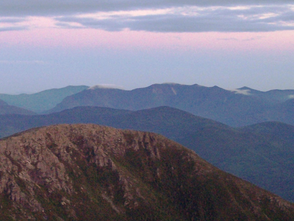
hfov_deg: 17.7
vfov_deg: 13.5
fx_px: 934
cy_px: 87
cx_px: 50
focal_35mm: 110
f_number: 3.4
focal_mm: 8.6
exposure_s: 1/30
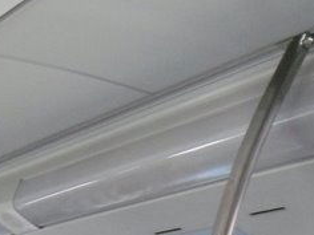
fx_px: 1379
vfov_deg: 9.1
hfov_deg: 13.0
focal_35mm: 152
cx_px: 132
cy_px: 499
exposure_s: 1/45
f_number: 3.5
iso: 400
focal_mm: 6.3
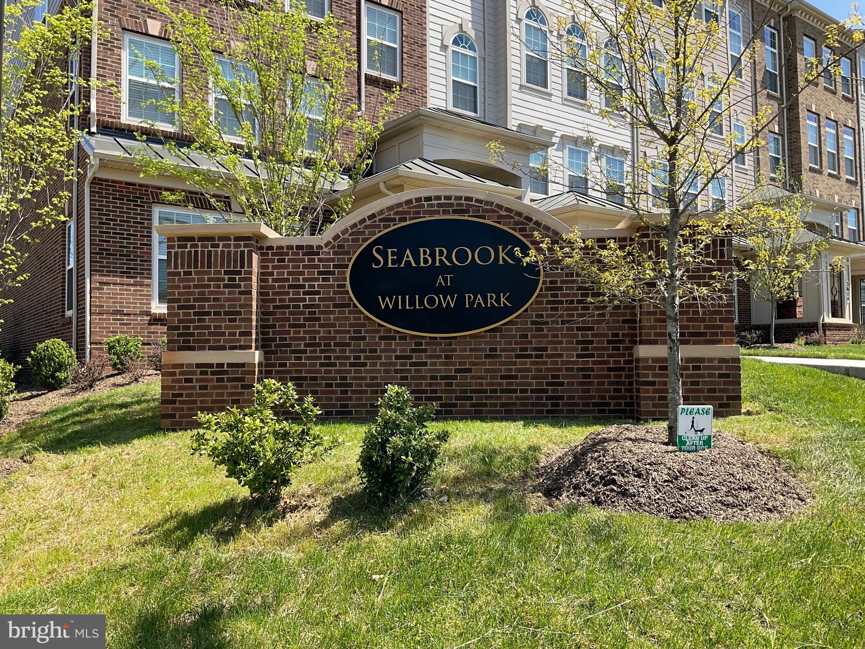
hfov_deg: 61.7
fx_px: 725
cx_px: 432
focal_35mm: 29
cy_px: 324
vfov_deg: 48.2
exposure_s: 1/883
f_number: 1.8
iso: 16
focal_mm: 3
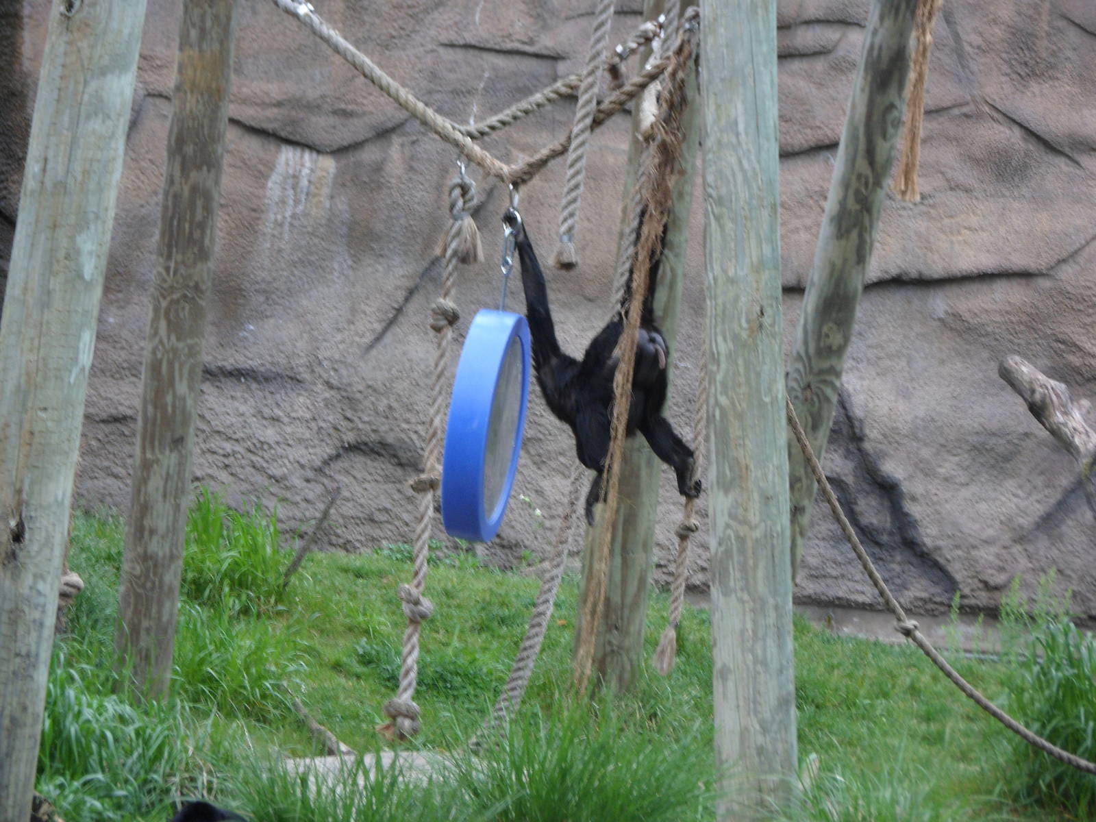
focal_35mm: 130
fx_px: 4116
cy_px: 411
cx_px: 548
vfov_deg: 11.4
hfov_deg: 15.2
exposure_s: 1/60
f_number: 5.4
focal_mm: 22.5
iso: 80
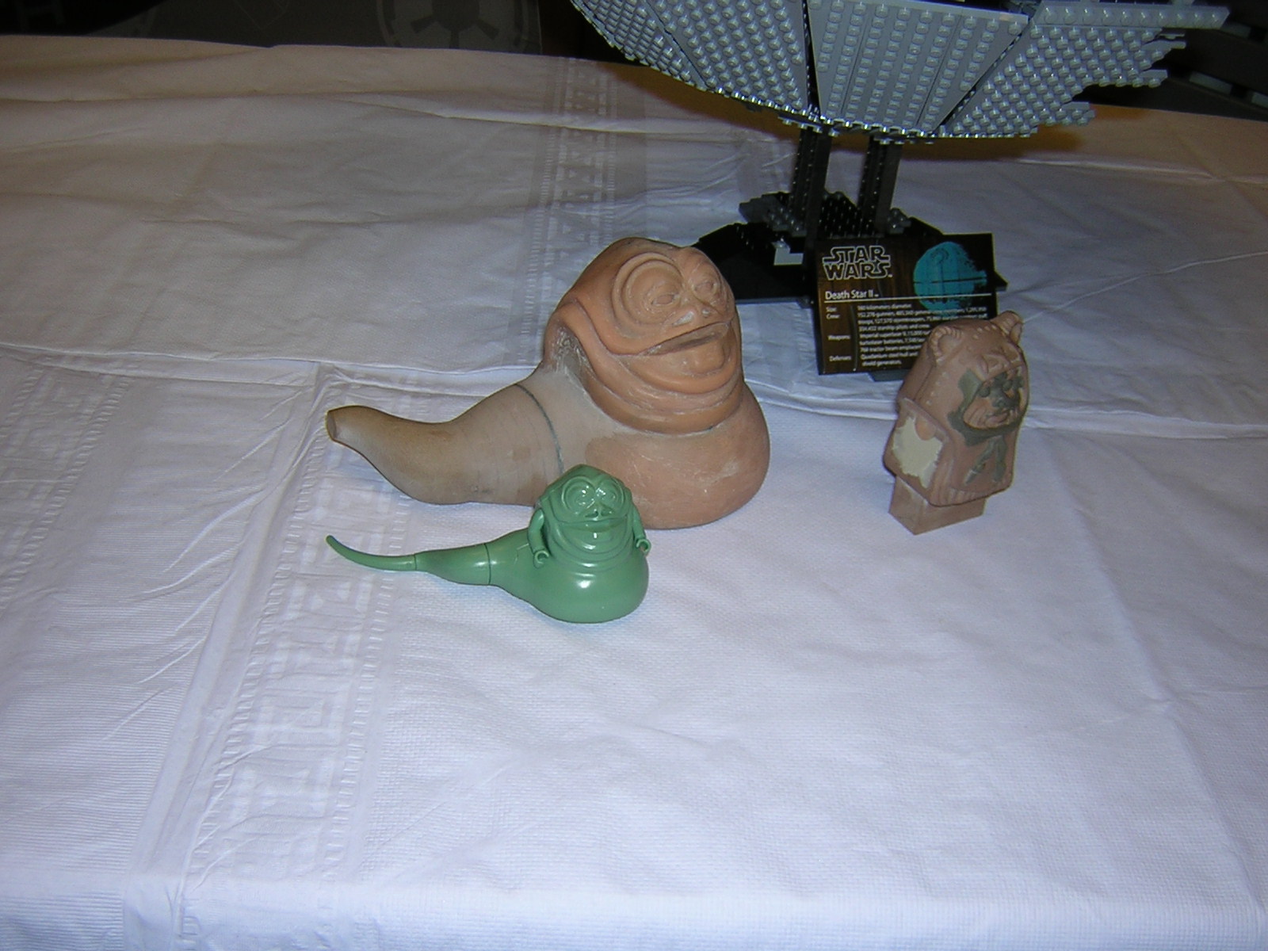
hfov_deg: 51.4
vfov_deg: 39.7
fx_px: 1319
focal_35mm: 36
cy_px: 476
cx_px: 634
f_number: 2.6
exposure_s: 1/60.1
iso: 100
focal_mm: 4.7
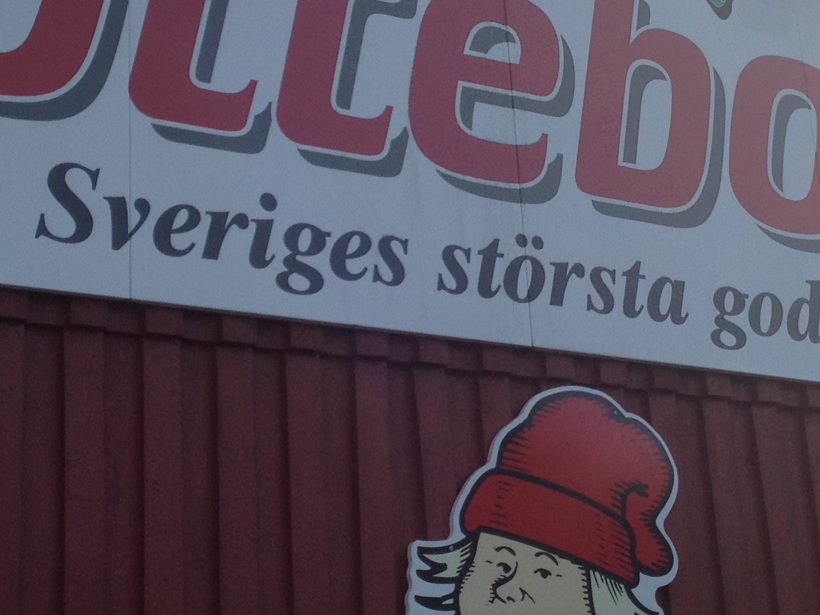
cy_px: 122
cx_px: 499
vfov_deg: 15.8
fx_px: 2203
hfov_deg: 21.1
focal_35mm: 93
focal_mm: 4.28
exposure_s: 1/1314
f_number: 2.4
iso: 50
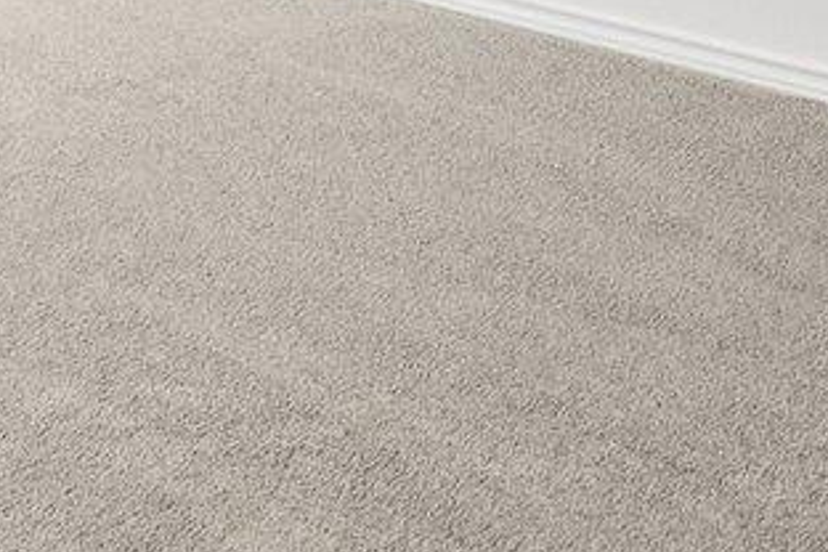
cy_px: -638
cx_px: 263
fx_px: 2116
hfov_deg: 22.0
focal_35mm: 92
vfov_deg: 12.6
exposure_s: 1/100
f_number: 8
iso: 800
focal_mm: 14
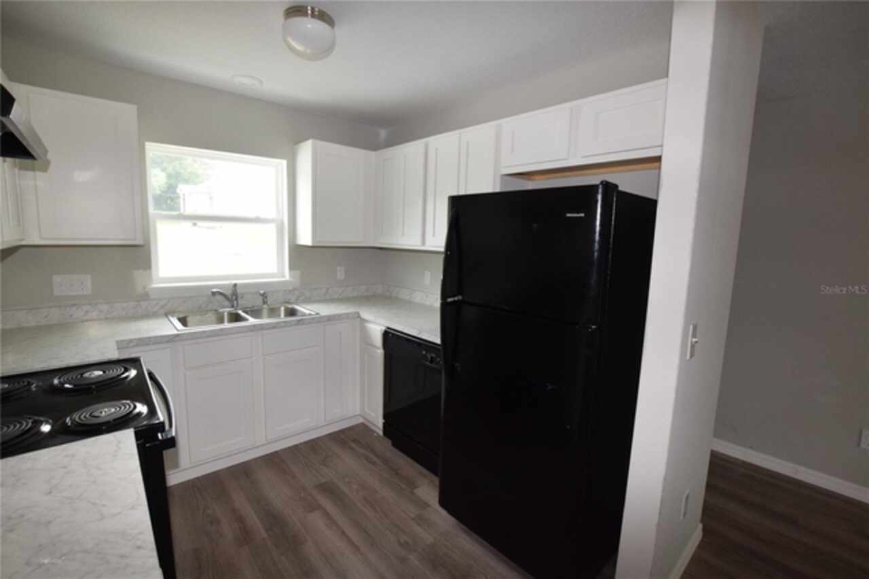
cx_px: 434
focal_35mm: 15
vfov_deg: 77.3
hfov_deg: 100.4
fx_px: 362
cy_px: 290
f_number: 8
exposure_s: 1/60
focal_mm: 10
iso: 1600
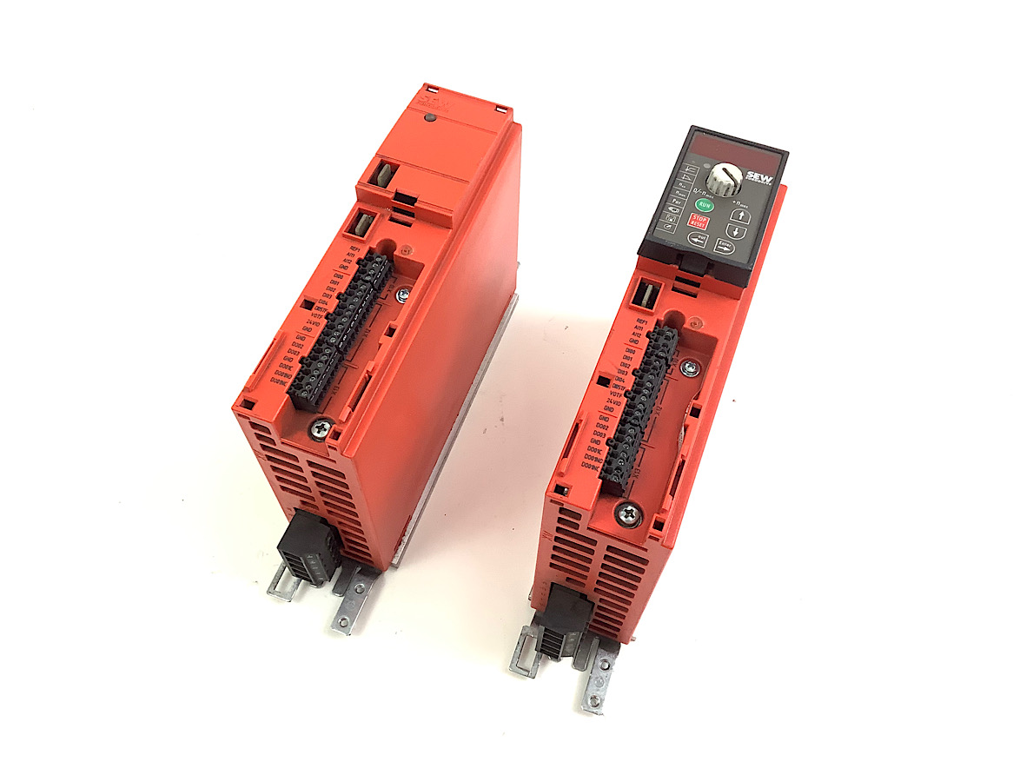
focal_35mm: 31
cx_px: 516
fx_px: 925
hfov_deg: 58.3
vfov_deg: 45.4
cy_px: 388
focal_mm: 3.3
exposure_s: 1/50
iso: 64
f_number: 2.4
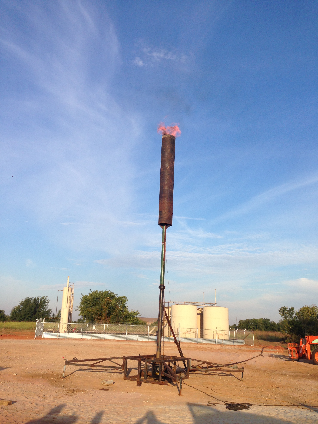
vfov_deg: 55.4
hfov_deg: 42.9
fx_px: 404
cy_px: 212
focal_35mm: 33
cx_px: 159
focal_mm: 4.12
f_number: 2.4
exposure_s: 1/1004
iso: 50
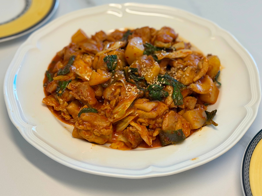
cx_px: 136
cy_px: 94
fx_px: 401
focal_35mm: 53
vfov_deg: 27.5
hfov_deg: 36.2
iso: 50
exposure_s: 1/60
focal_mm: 6.76
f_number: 1.78
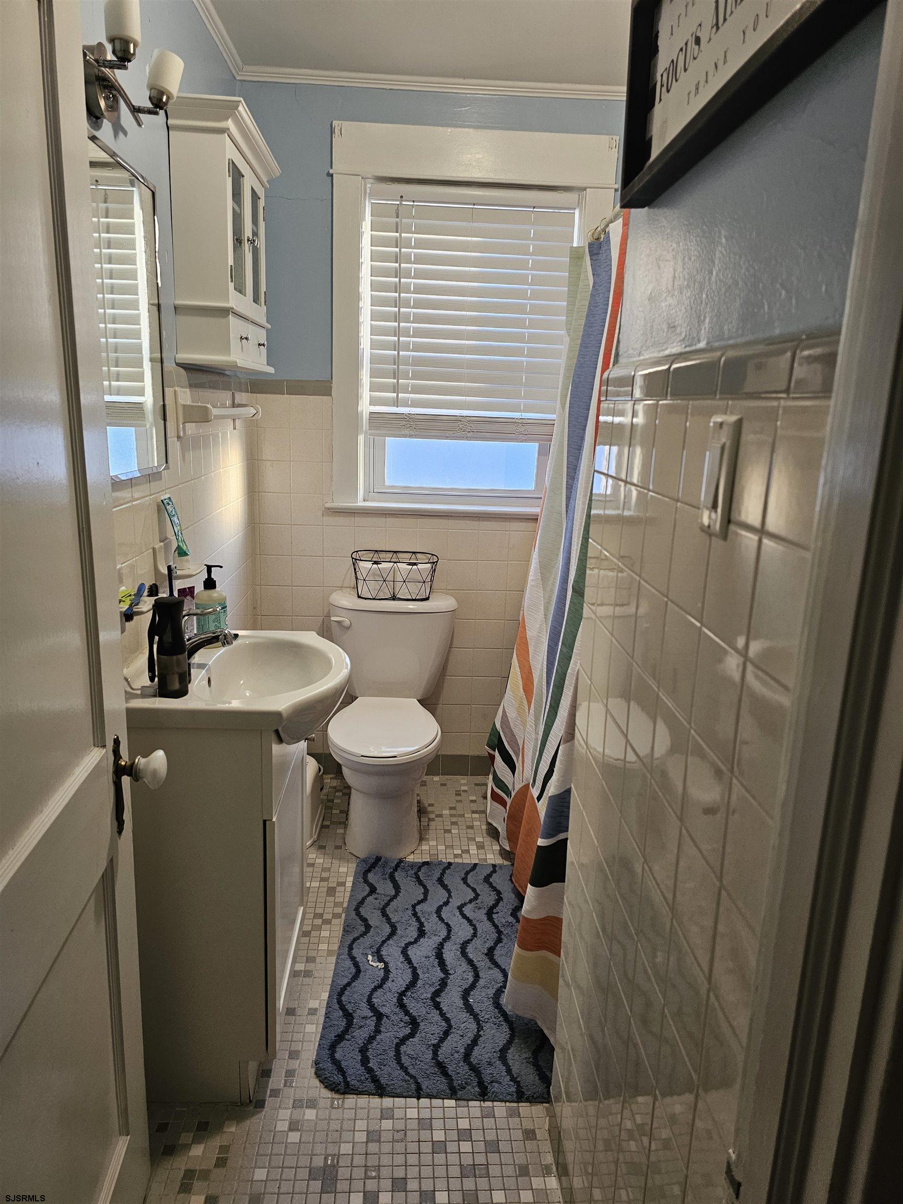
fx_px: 800
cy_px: 602
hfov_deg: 58.9
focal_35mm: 23
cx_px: 452
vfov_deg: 73.9
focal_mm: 6.3
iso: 250
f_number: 1.7
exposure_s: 1/120
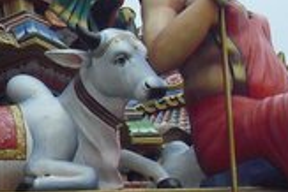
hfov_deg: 7.9
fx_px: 1986
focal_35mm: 248
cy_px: 55
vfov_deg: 5.6
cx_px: -323
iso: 100
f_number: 8
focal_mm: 6.2
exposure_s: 1/250
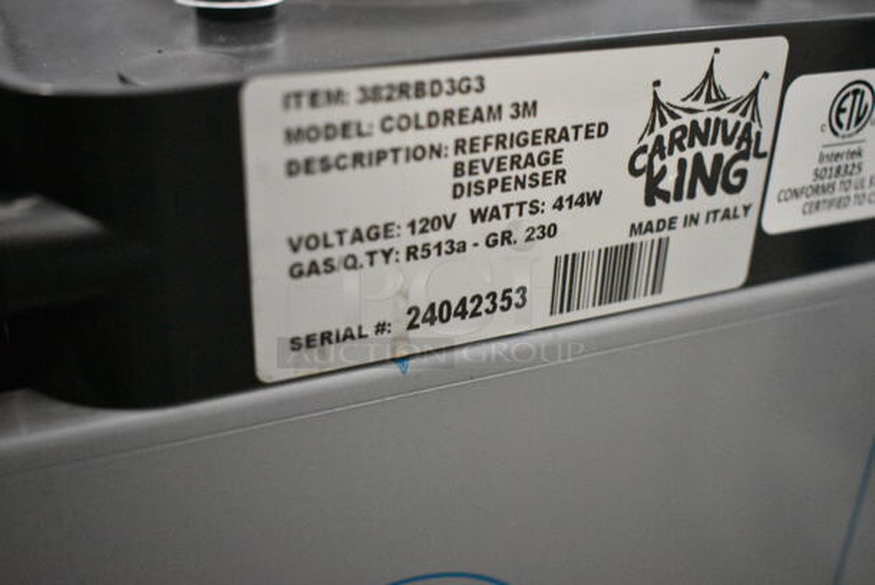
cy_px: 292
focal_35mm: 44
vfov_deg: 30.9
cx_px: 438
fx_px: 1058
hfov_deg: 44.9
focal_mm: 29
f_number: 4.2
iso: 7200
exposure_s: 1/50
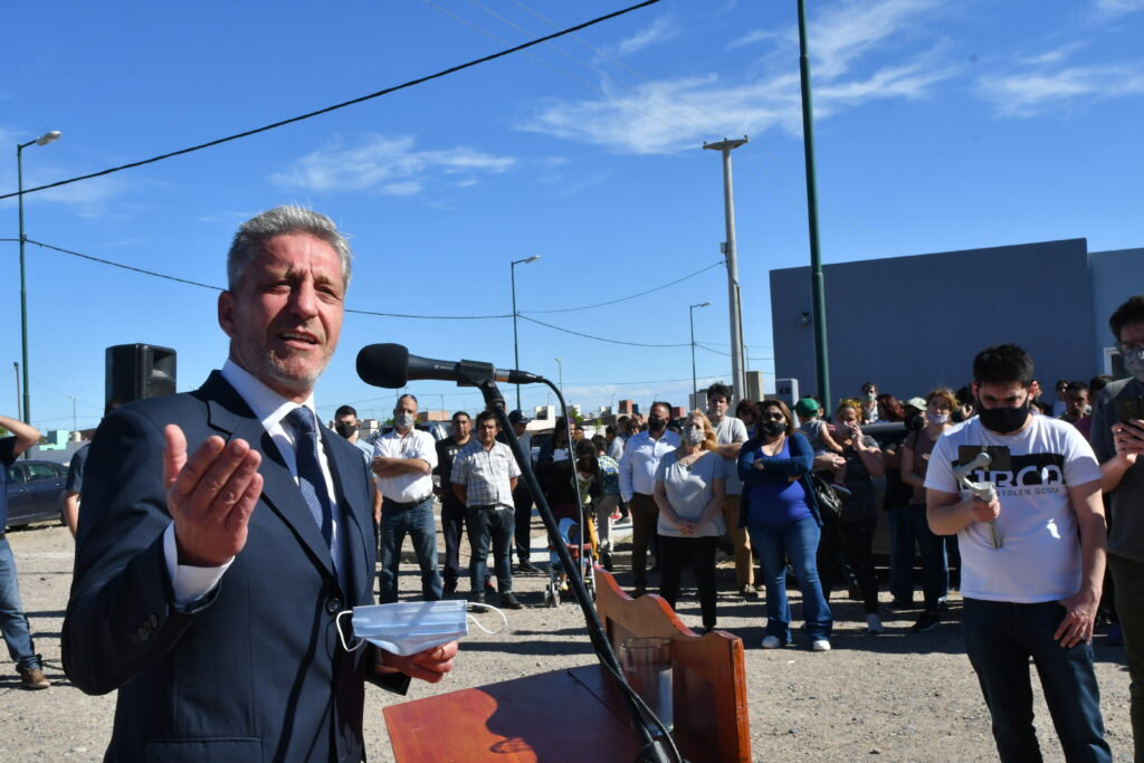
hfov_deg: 53.1
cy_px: 382
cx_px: 572
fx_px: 1144
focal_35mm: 36
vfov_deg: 36.9
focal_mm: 24
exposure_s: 1/500
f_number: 18
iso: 400
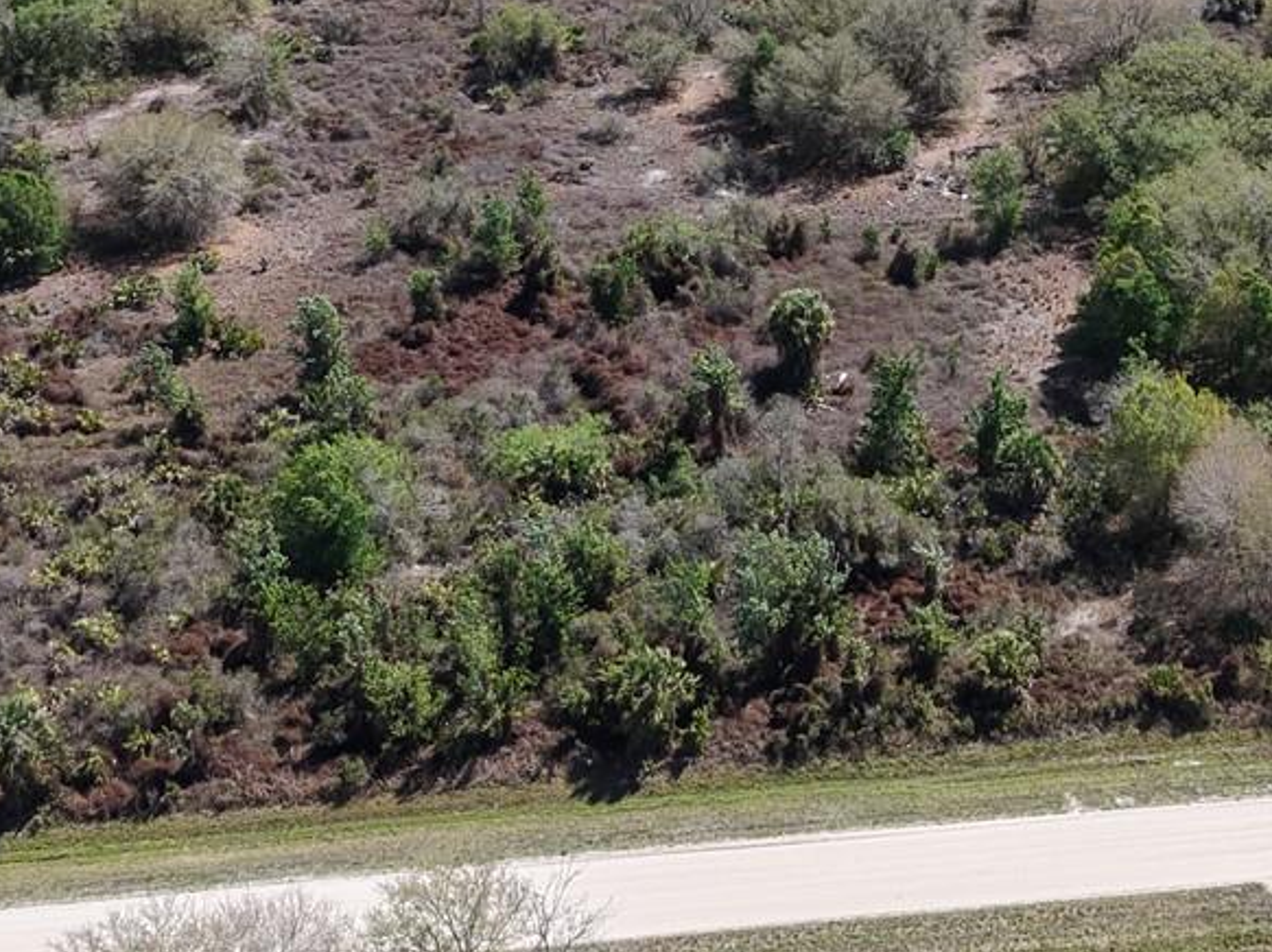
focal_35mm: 66
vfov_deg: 21.5
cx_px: 890
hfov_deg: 29.1
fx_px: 2424
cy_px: 9
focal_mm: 8.67
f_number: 1.8
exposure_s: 1/5000
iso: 280
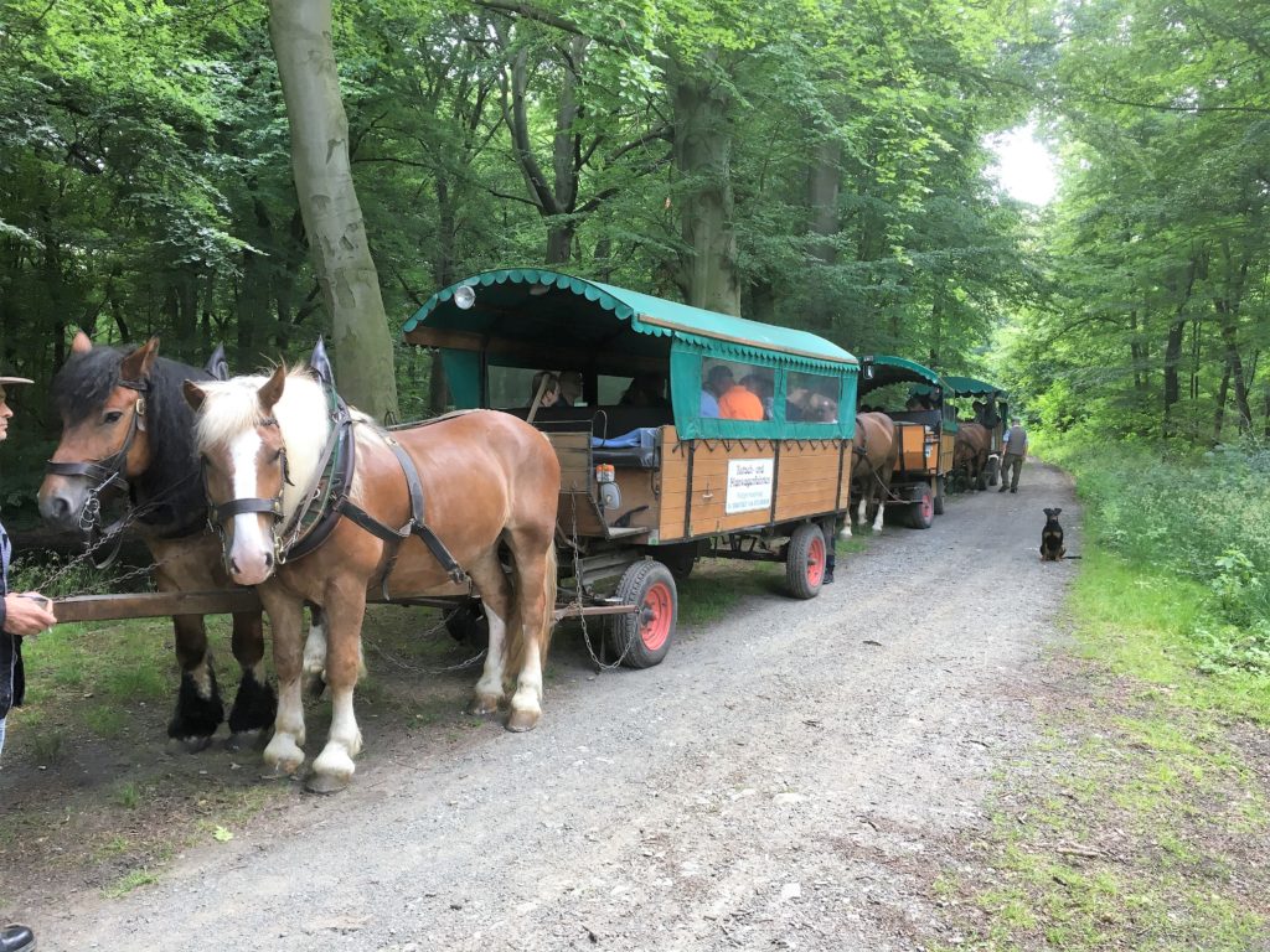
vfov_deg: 48.2
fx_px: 1064
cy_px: 476
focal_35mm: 29
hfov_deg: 61.7
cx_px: 635
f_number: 2.2
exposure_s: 1/33
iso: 25
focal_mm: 4.15
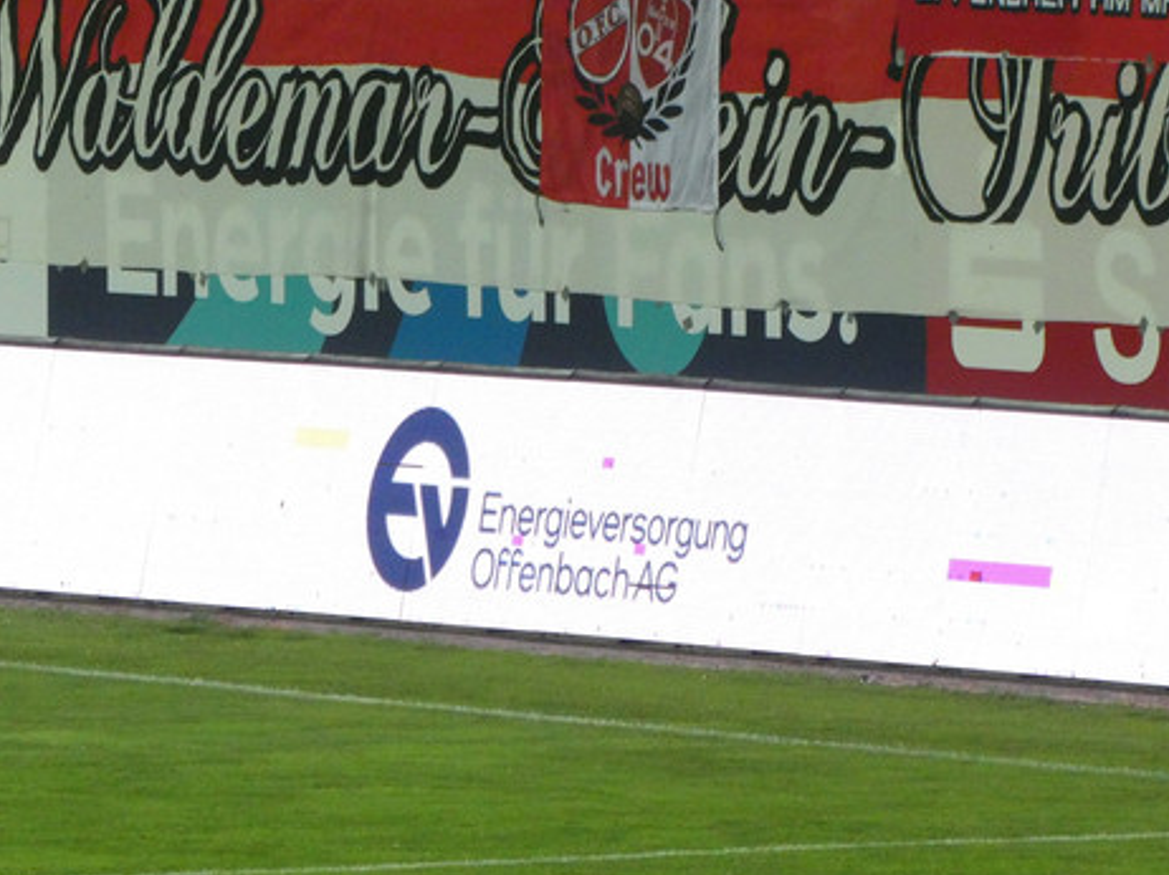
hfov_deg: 2.9
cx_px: 706
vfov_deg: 2.1
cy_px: 443
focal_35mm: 693
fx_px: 23391
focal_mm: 89.6
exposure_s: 1/125
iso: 1000
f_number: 6
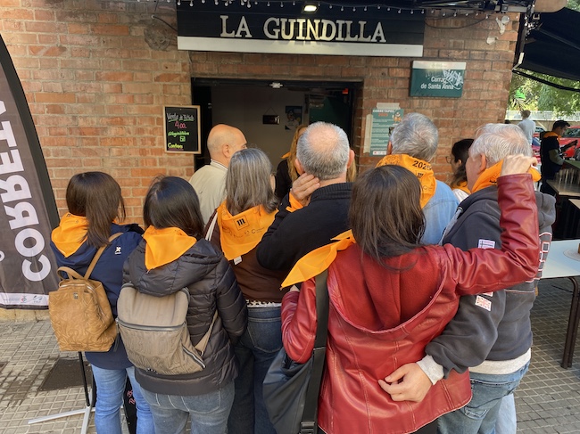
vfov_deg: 53.0
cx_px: 290
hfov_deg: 67.3
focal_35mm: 26
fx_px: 435
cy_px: 217
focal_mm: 4.25
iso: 50
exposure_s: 1/121
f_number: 1.8
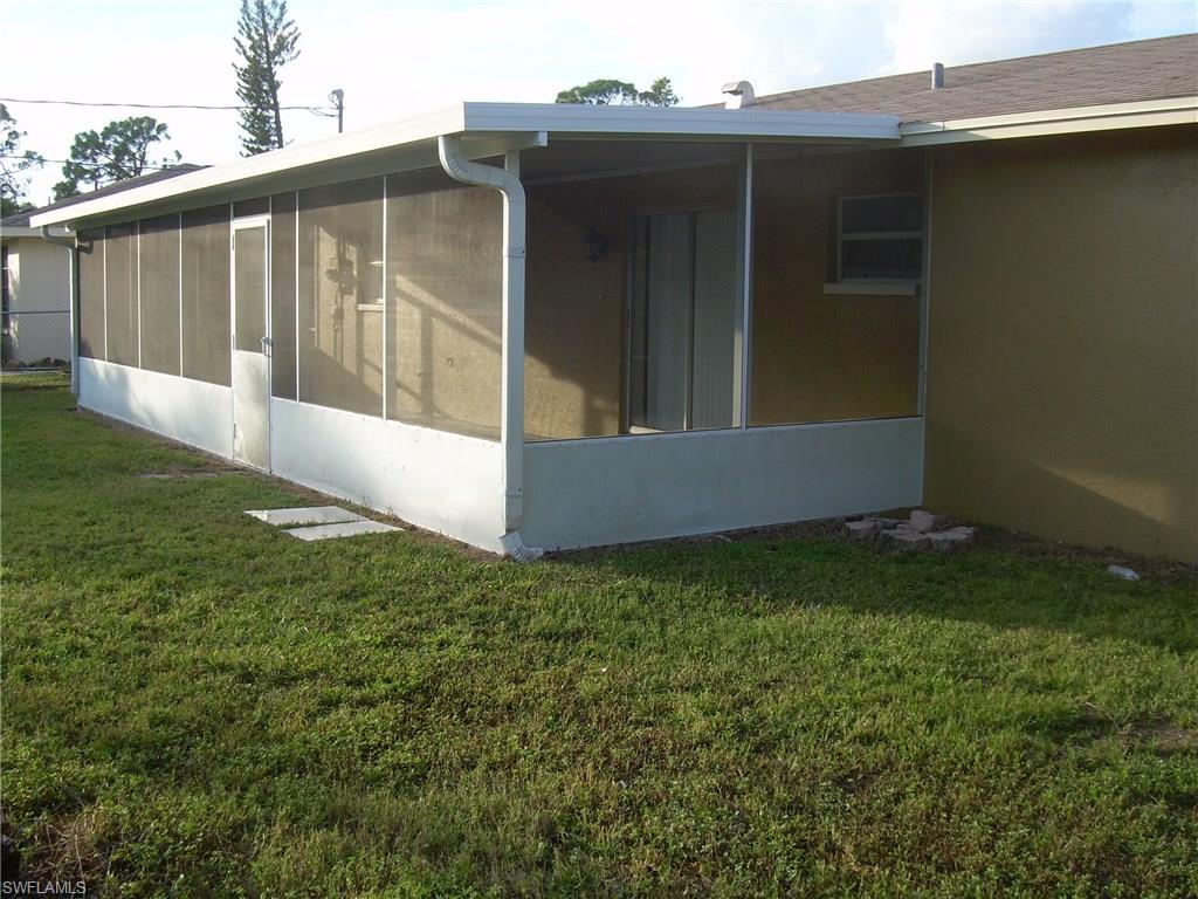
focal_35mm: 38
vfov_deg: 37.7
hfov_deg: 49.0
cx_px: 599
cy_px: 450
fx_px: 1315
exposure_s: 1/149
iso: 50
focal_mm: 6.3
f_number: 4.6
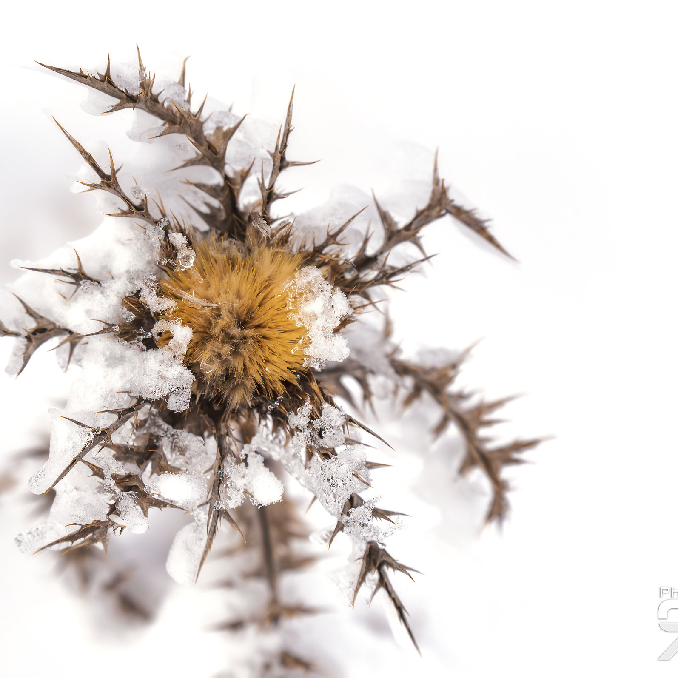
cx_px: 231
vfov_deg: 10.9
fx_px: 3546
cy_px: 338
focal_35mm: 160
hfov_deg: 10.9
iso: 100
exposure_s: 1/1600
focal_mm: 125
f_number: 4
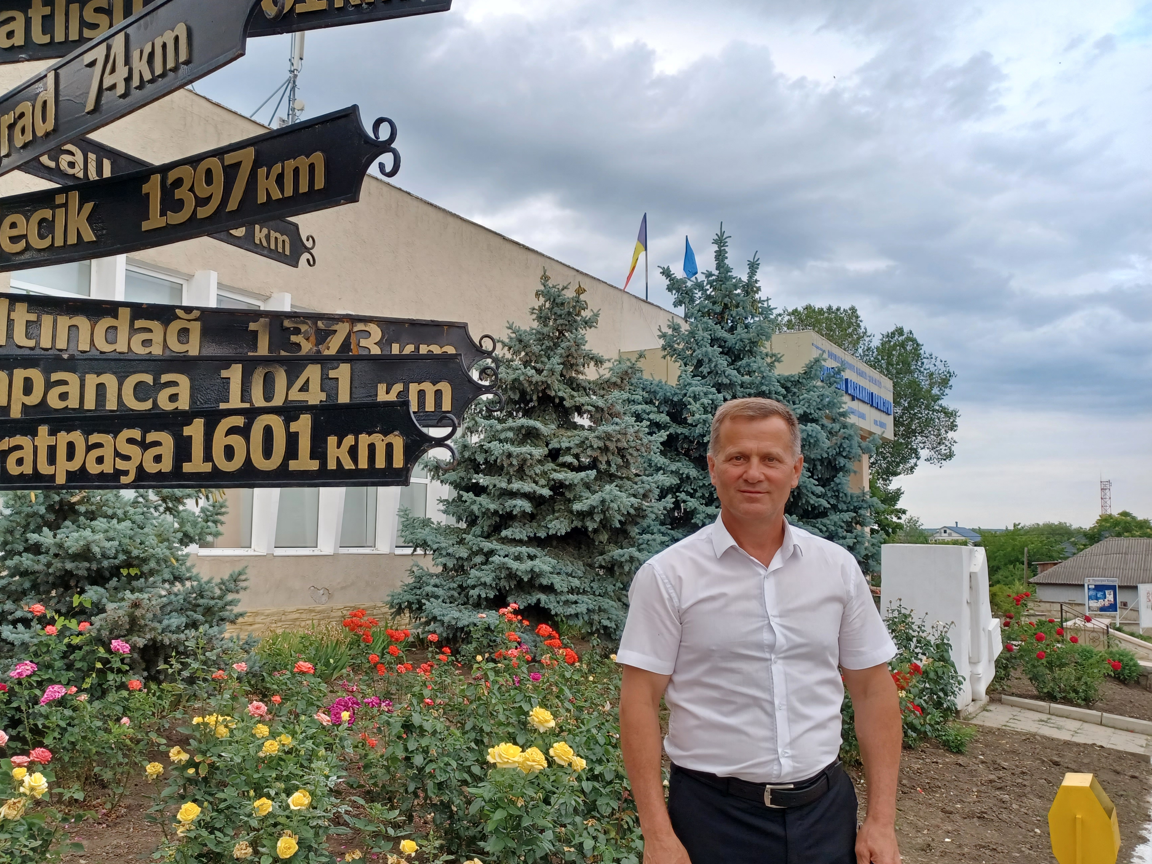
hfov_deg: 61.3
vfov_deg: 48.2
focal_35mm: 29
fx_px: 965
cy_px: 474
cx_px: 485
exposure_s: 1/100
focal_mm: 4.6
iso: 40
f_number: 1.8
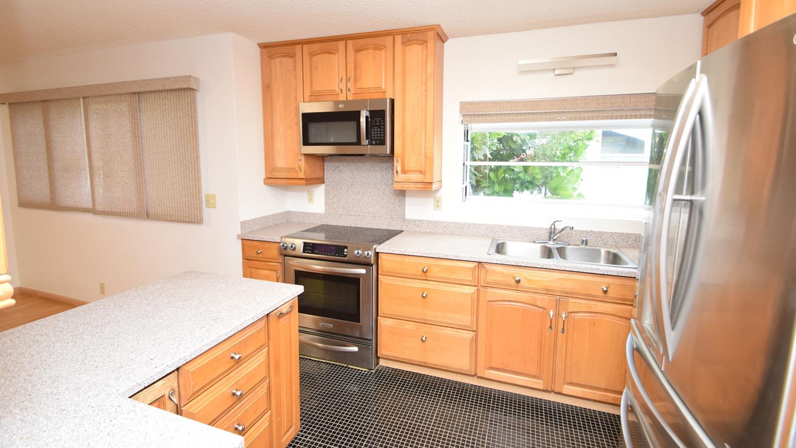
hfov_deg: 99.4
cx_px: 398
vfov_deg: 66.9
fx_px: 338
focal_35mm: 16
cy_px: 197
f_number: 5.6
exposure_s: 1/125
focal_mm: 10
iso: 800
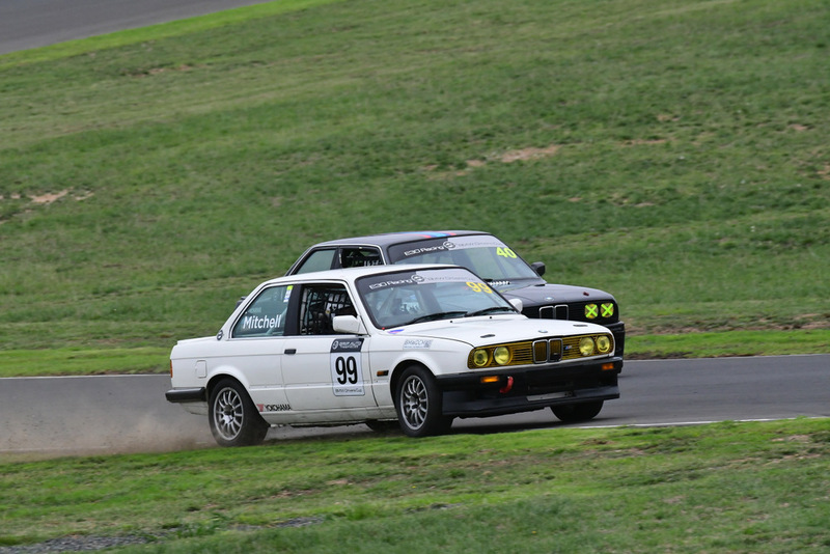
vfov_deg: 2.3
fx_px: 13838
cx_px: 415
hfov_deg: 3.4
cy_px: 277
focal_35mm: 600
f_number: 10
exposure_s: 1/640
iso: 2000
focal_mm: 400
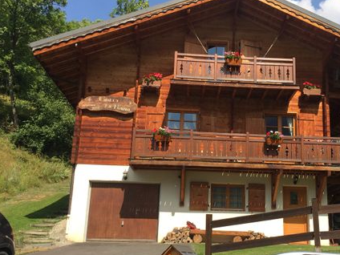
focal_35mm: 41
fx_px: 403
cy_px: 164
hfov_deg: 45.2
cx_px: 223
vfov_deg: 34.9
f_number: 2.2
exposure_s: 1/1364
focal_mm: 4.15
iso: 32
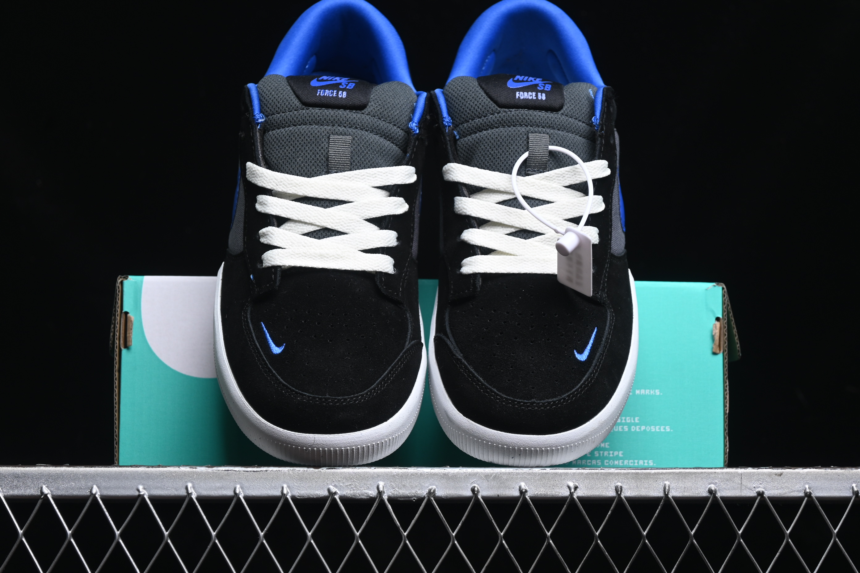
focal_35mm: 75
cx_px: 430
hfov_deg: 27.0
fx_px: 1792
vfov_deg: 18.2
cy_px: 286
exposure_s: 1/50
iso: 160
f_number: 6.3
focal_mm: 50
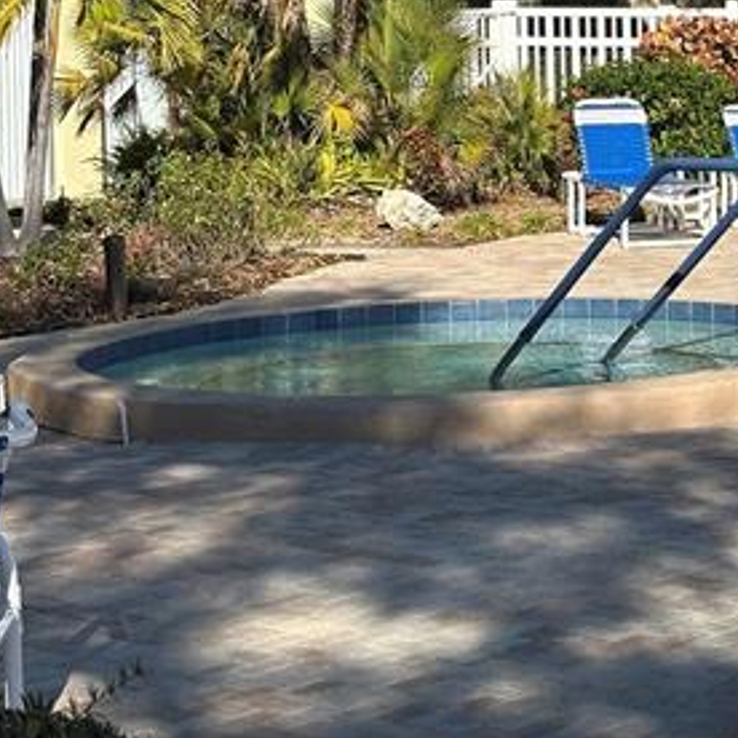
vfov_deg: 14.5
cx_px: 607
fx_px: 2846
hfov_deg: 14.7
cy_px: -43
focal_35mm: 118
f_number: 1.78
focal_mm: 6.86
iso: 64
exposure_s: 1/3876
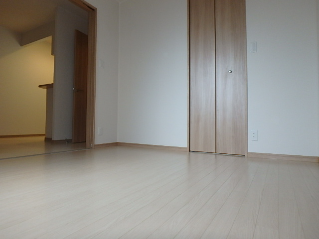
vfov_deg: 63.4
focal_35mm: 21
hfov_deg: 79.0
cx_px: 160
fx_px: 194
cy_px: 120
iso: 250
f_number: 3.5
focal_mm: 3.7
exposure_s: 1/30
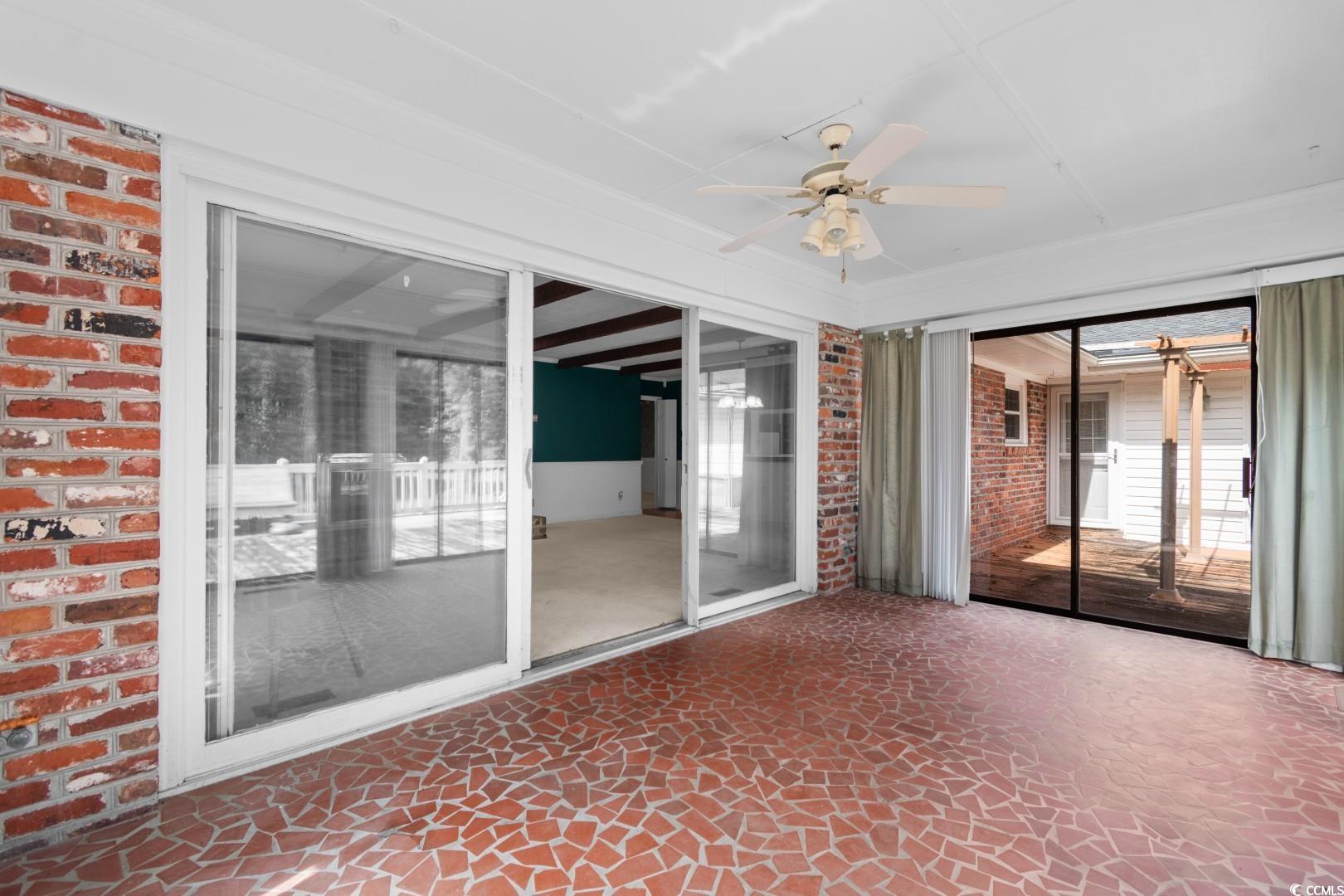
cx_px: 672
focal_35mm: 15
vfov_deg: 77.3
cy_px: 448
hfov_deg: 100.4
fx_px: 560
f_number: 4.5
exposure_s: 1/8
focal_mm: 10
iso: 100
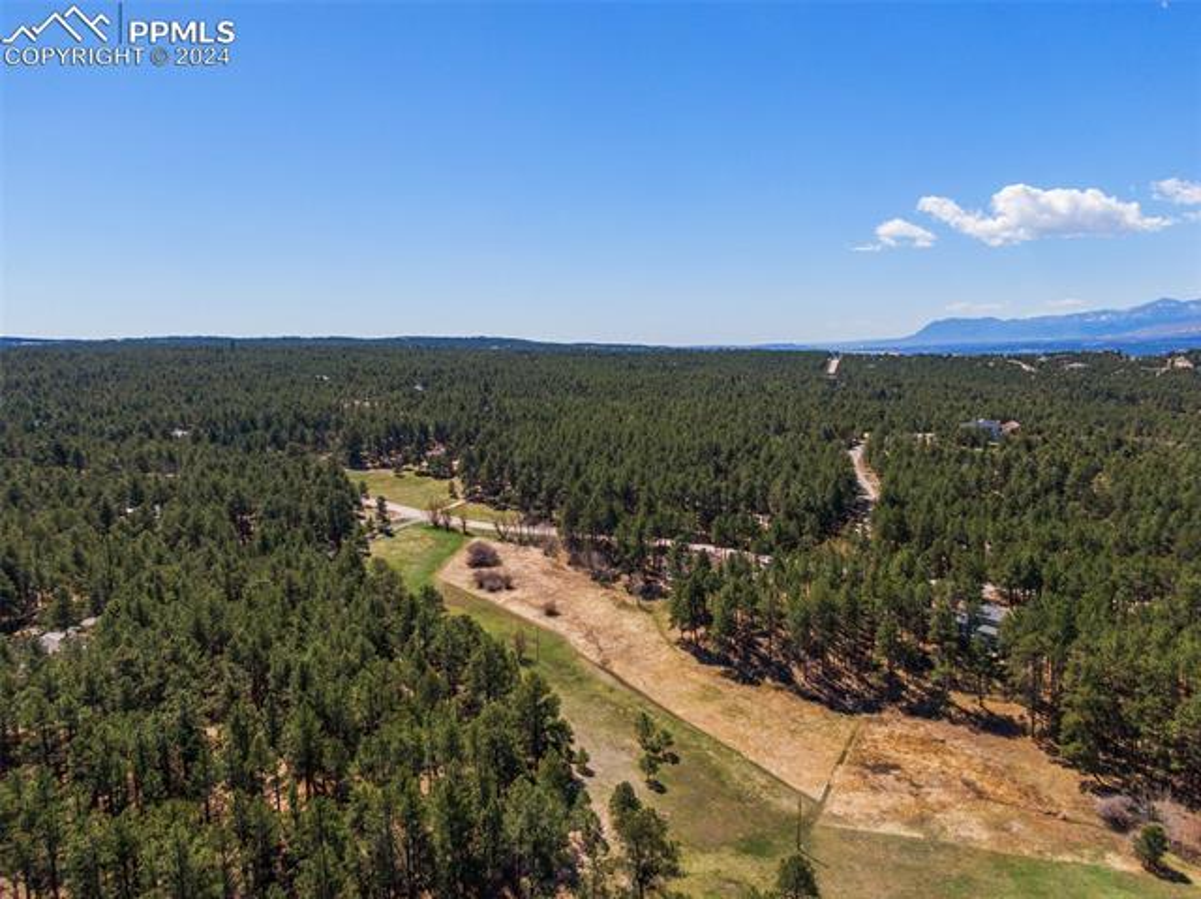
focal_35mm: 24
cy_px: 450
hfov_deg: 71.6
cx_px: 600
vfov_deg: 56.8
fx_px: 832
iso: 100
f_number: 2.8
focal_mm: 4.39
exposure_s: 1/80
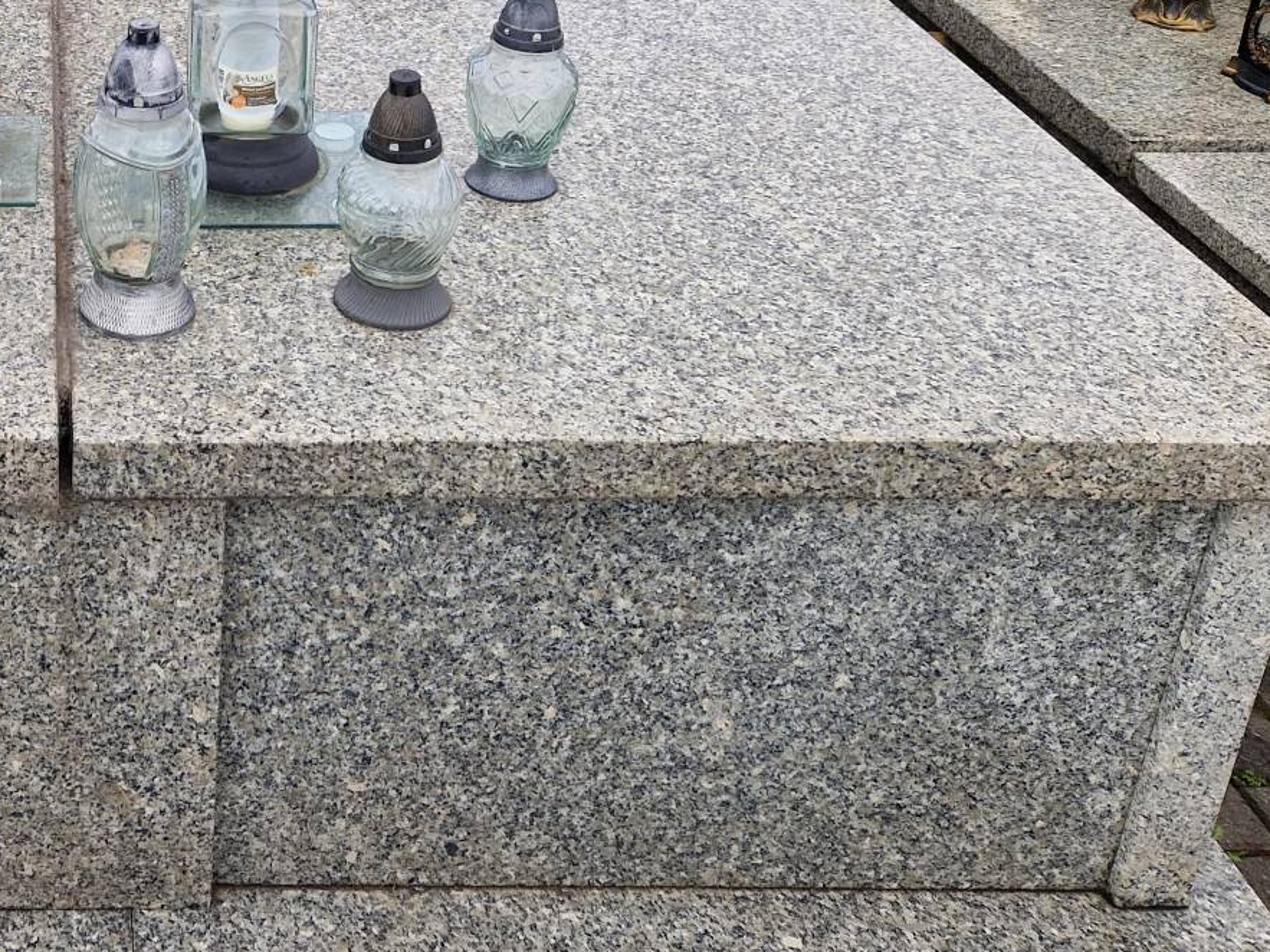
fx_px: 1834
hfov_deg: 35.2
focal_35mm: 50
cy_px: 75
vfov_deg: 27.9
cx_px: 56
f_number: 1.8
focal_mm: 5.4
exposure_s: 1/258
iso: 50
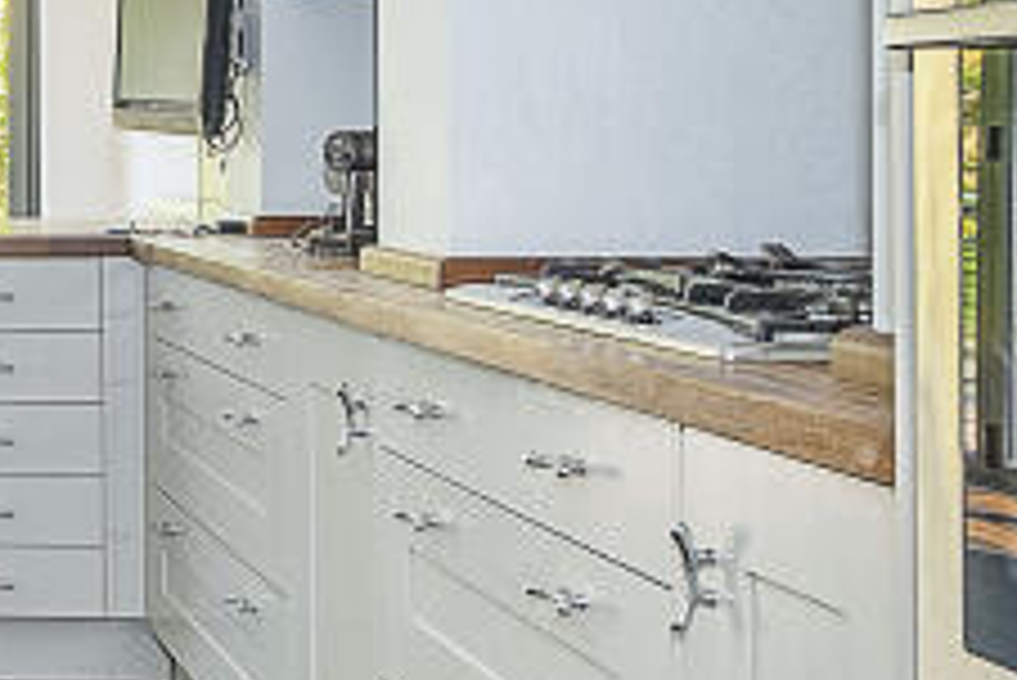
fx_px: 1922
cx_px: -418
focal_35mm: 68
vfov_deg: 19.8
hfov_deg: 24.5
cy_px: 115
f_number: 4.5
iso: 250
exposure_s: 1/30
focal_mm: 10
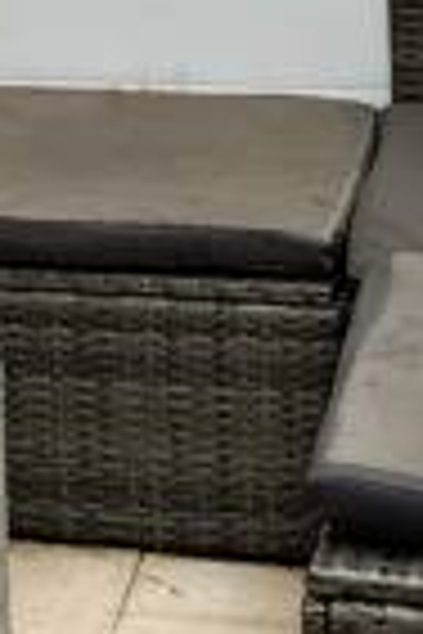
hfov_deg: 8.8
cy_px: -243
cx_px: -112
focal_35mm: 153
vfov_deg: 12.9
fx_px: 2696
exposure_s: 1/100
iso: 64
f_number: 1.6
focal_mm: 5.1
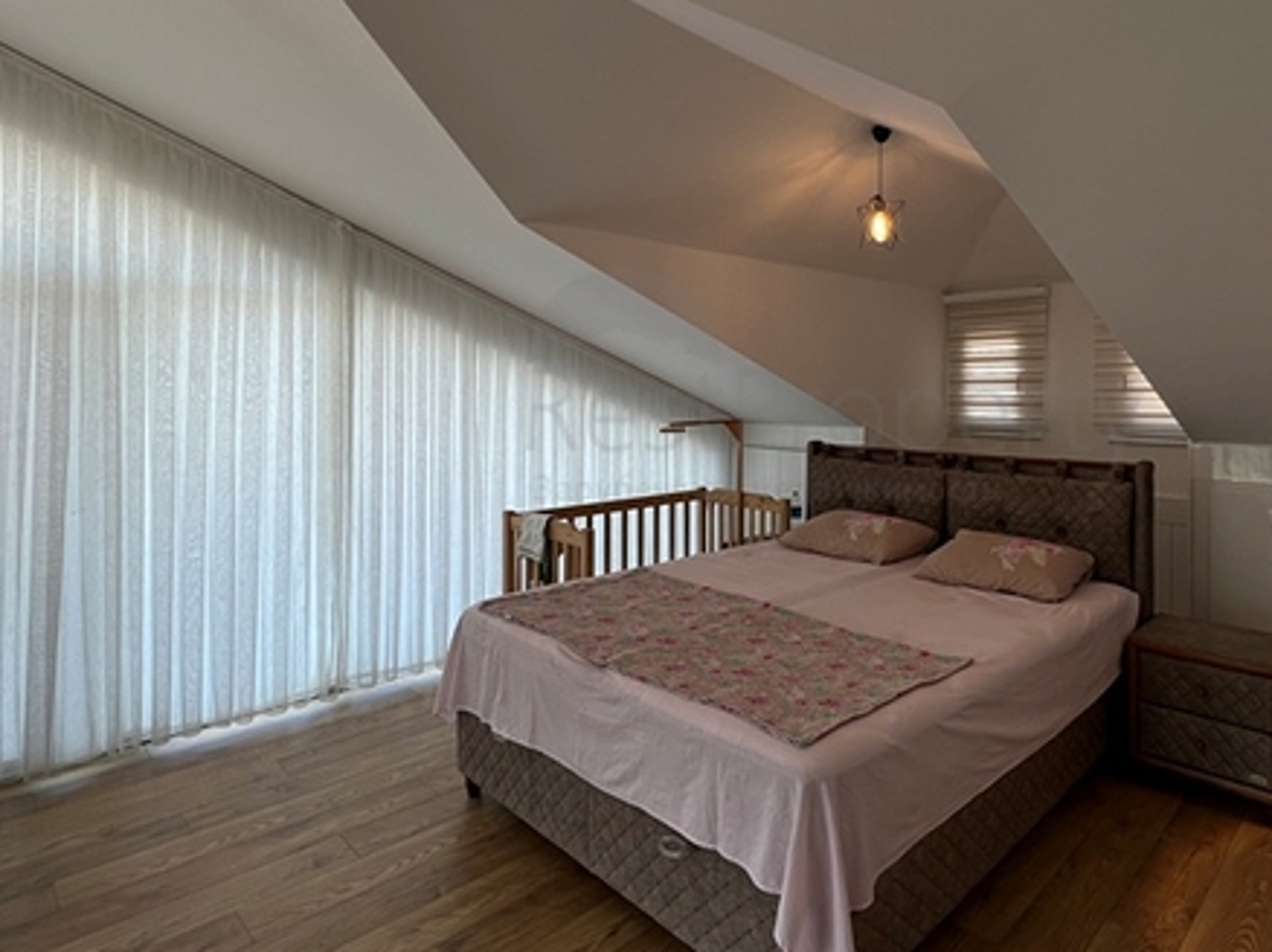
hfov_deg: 82.1
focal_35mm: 19
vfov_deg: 68.1
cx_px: 836
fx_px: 698
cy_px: 389
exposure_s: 1/129
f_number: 1.8
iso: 32
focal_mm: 1.57
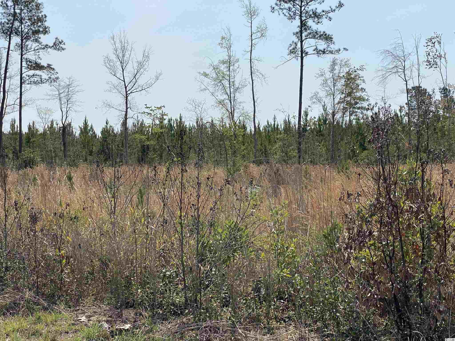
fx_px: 683
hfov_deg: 36.8
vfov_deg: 28.0
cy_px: 170
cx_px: 228
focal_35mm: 52
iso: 20
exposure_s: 1/2817
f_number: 2
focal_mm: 6
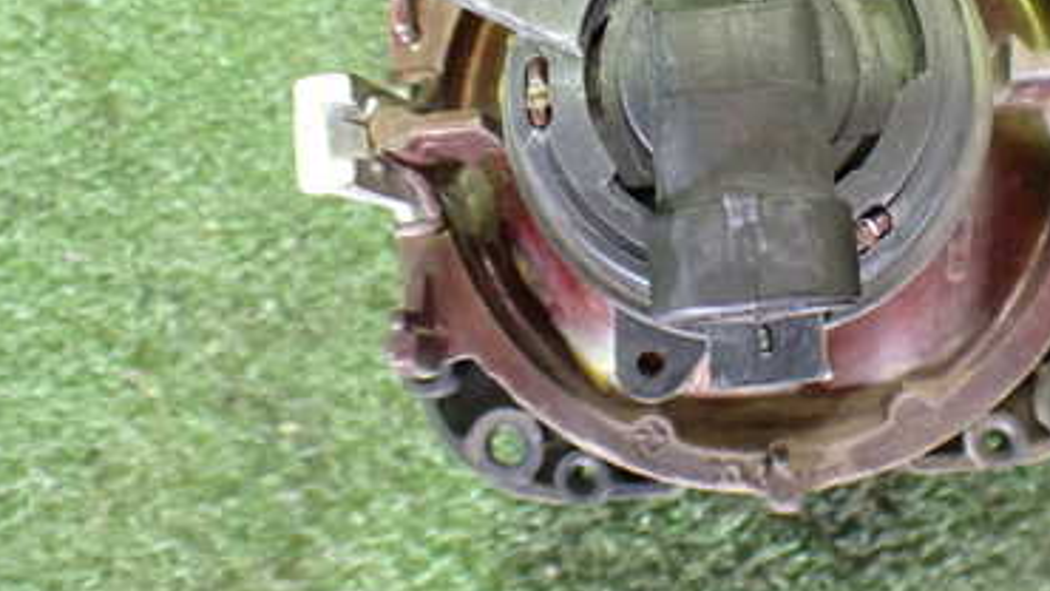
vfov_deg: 22.2
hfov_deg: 38.5
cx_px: 732
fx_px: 1475
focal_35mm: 53
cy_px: 82
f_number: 2.3
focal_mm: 5.4
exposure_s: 1/30
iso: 800
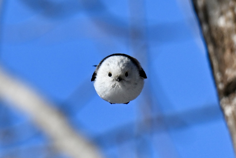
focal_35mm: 450
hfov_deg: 4.6
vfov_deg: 3.1
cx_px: 118
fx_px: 2950
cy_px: 79
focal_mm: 300
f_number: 6
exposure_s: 1/2500
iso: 400
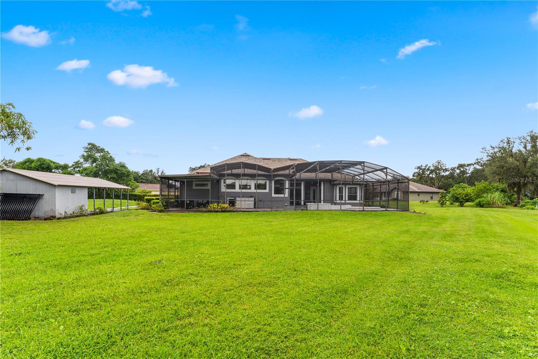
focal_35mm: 15
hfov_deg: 98.9
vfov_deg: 75.8
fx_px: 230
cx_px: 269
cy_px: 180
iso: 100
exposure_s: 1/8
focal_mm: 15.4
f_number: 13
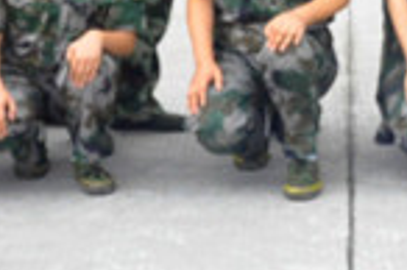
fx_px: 1468
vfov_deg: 9.6
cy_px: -327
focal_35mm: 130
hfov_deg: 15.2
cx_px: 486
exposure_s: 1/125
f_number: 5.6
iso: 800
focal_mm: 18
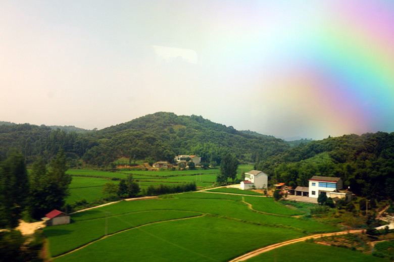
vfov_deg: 43.6
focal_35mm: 30
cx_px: 197
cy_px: 131
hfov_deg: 62.0
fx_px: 328
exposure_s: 1/80
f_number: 6.3
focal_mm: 20
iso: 100
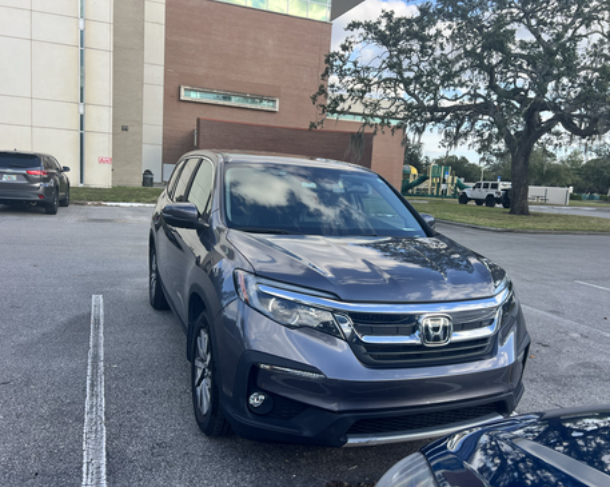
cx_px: 308
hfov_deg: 62.2
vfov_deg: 51.5
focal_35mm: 28
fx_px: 505
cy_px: 244
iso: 50
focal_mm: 5.7
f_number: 1.5
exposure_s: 1/965
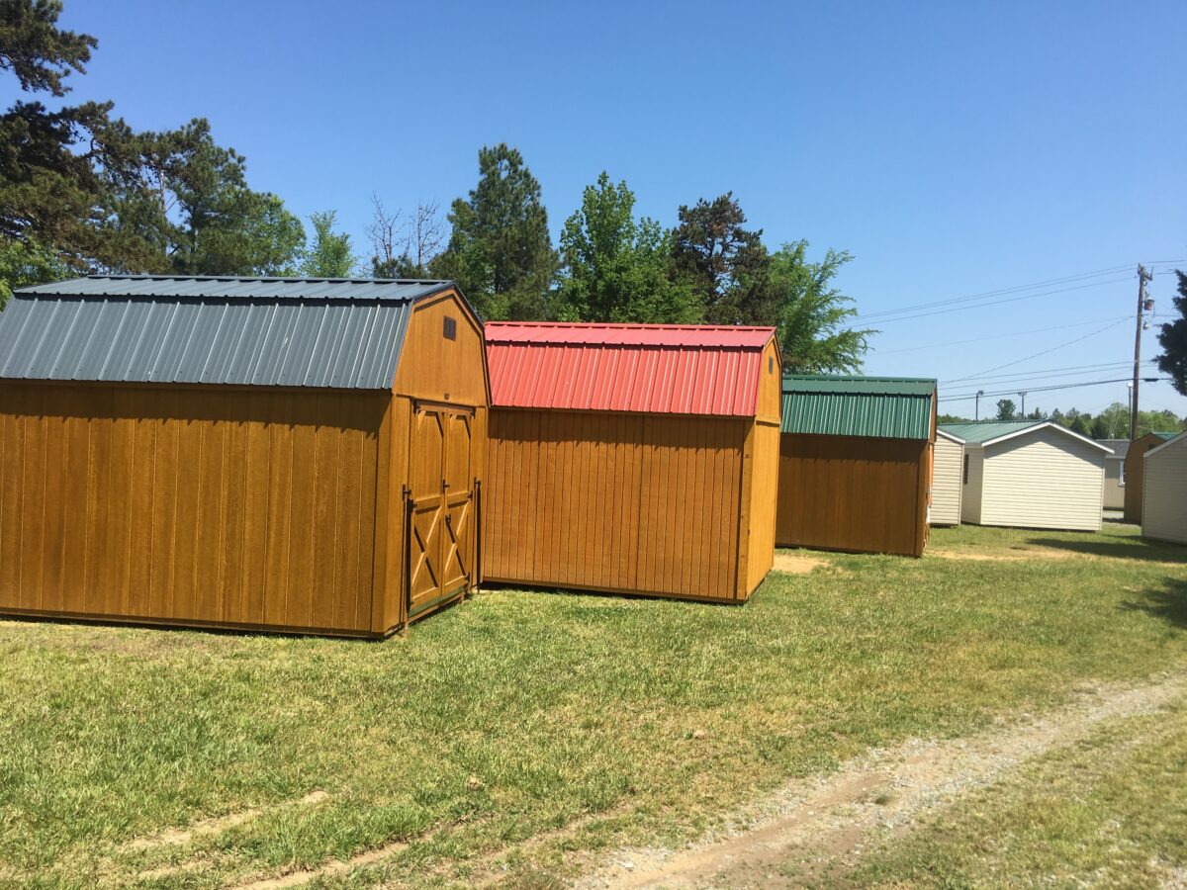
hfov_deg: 61.7
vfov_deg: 48.2
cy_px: 445
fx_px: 994
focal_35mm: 29
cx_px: 594
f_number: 2.2
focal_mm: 4.15
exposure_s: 1/1148
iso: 25
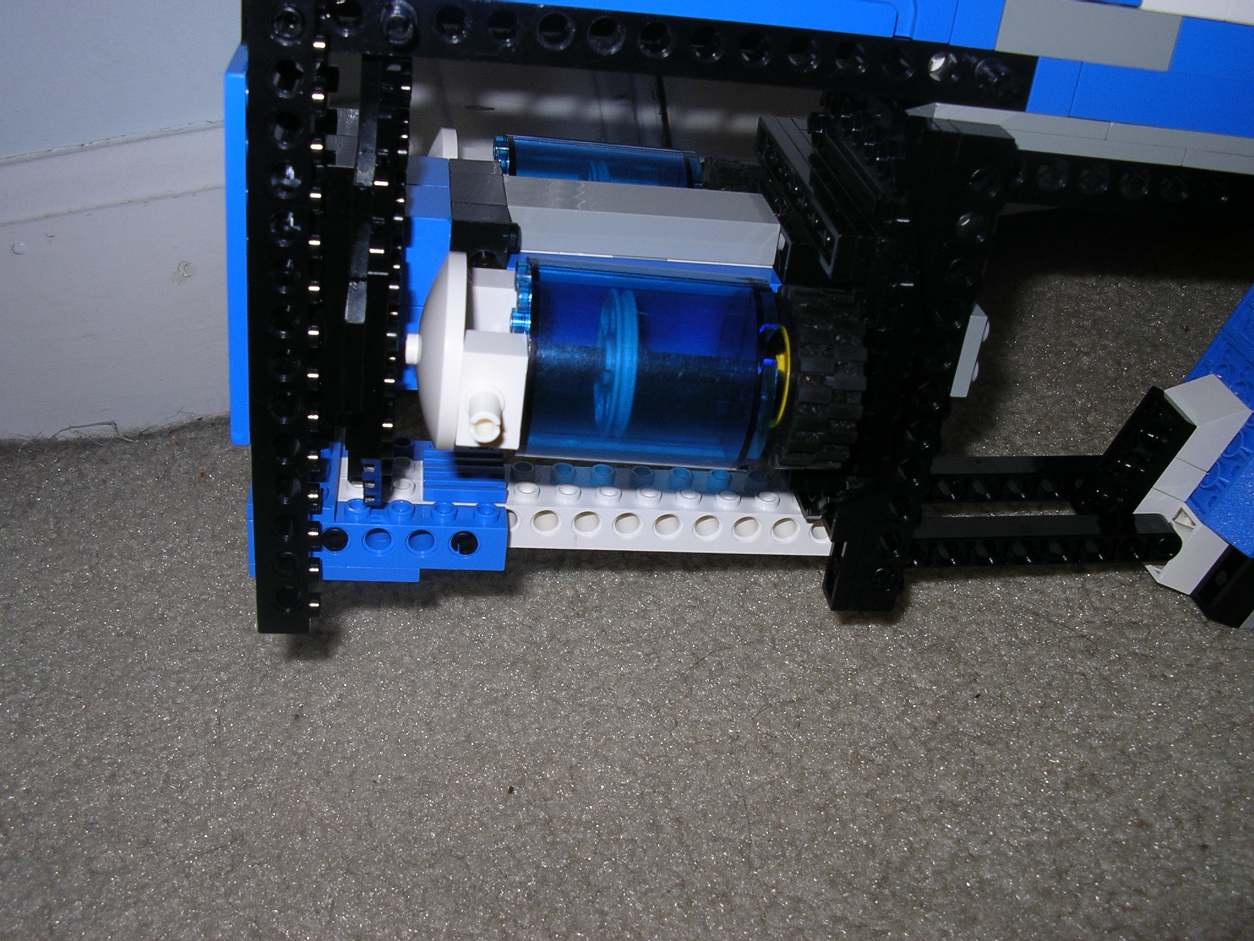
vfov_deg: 37.7
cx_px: 627
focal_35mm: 38
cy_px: 470
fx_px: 1377
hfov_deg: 49.0
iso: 50
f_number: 4.1
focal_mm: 5.8
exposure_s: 1/60
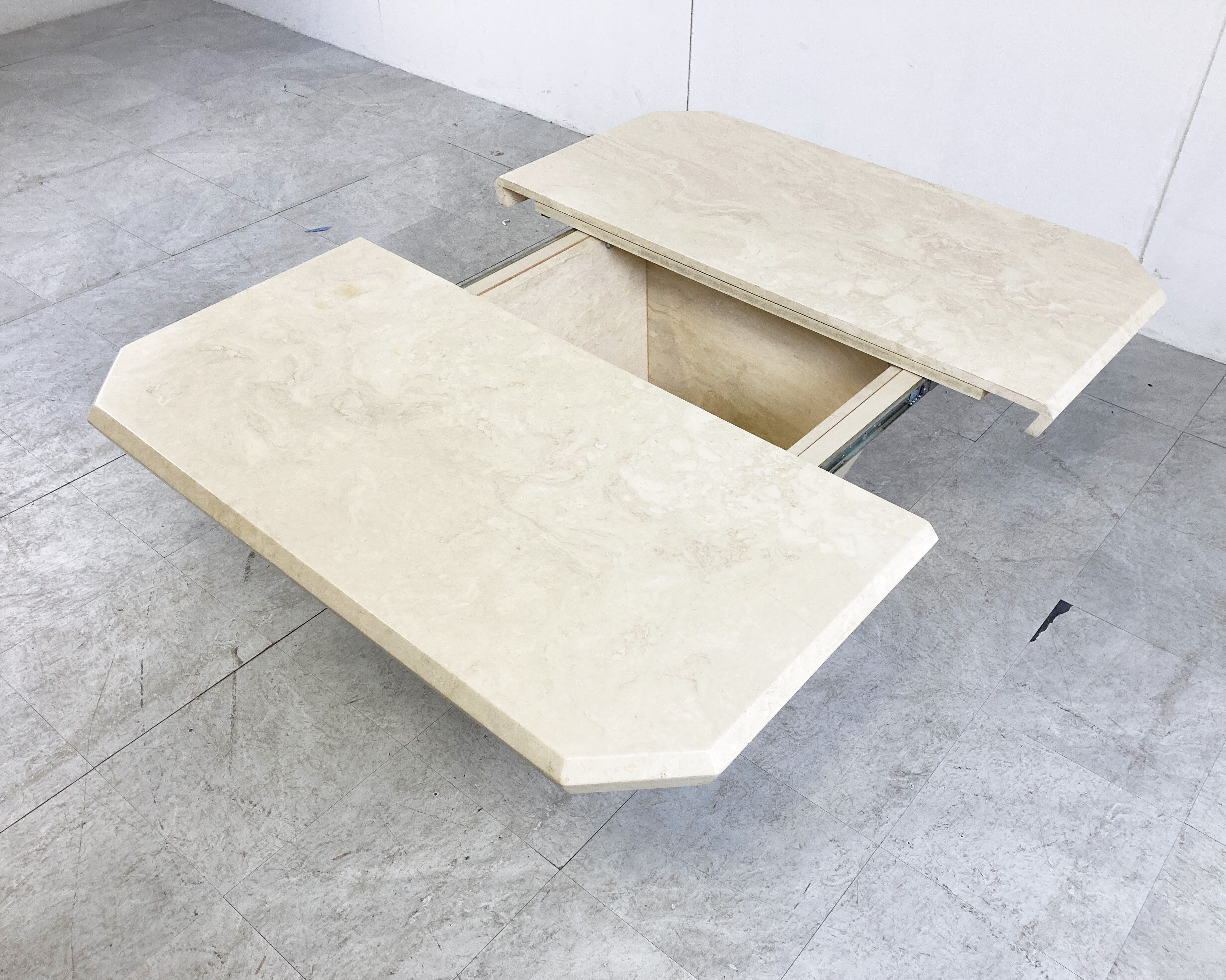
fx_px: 1089
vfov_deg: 48.5
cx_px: 635
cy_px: 503
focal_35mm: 30
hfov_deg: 58.8
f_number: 1.8
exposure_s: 1/100
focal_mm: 3.99
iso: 40
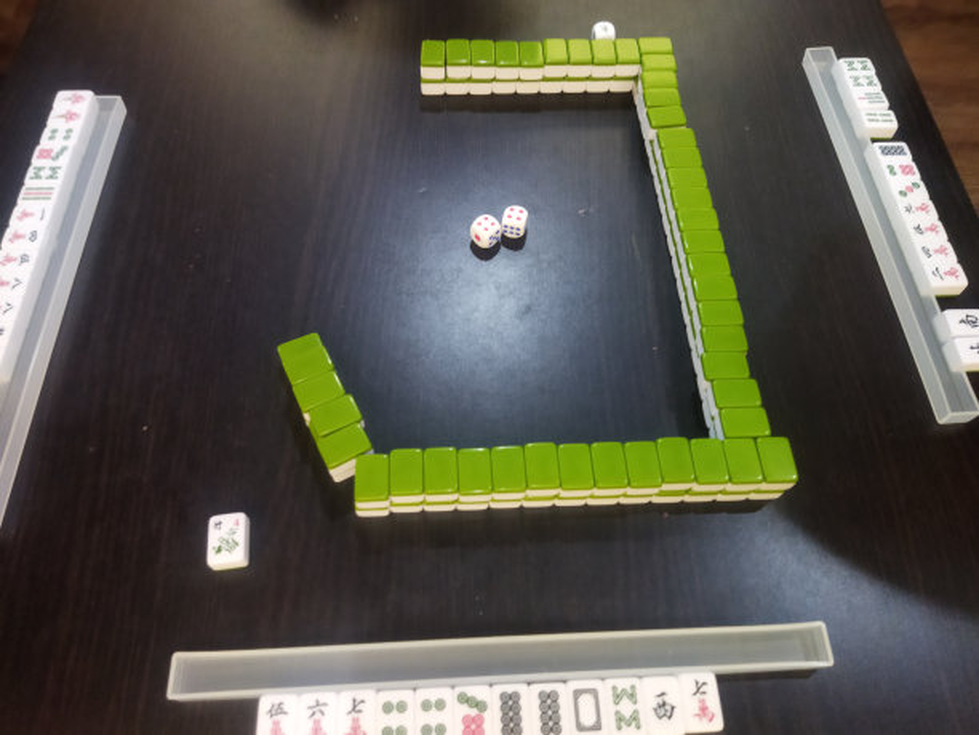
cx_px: 490
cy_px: 368
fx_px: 764
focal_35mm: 27
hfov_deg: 65.3
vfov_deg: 51.4
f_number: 1.79
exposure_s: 1/25
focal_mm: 4.71
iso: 403
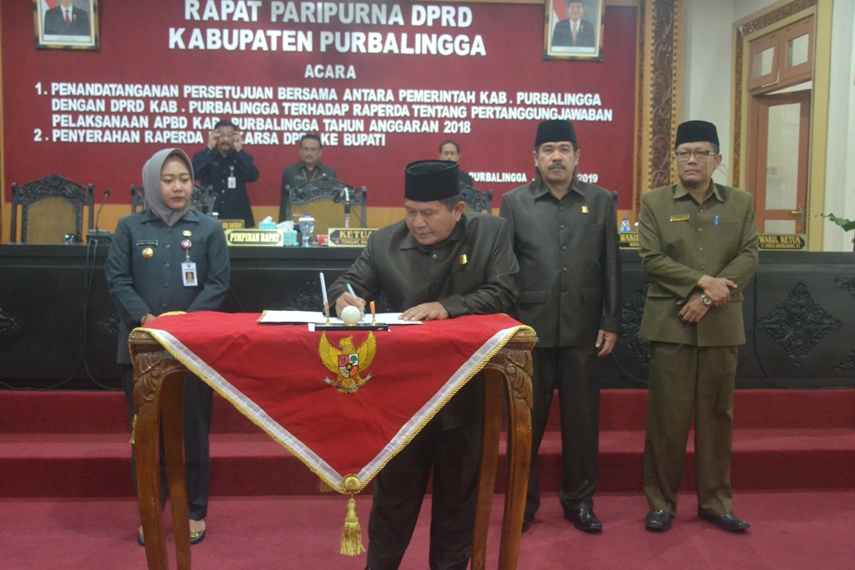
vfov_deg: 34.2
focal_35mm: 39
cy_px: 285
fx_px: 926
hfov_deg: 49.6
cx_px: 428
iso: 2800
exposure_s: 1/15
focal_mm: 26
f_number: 4
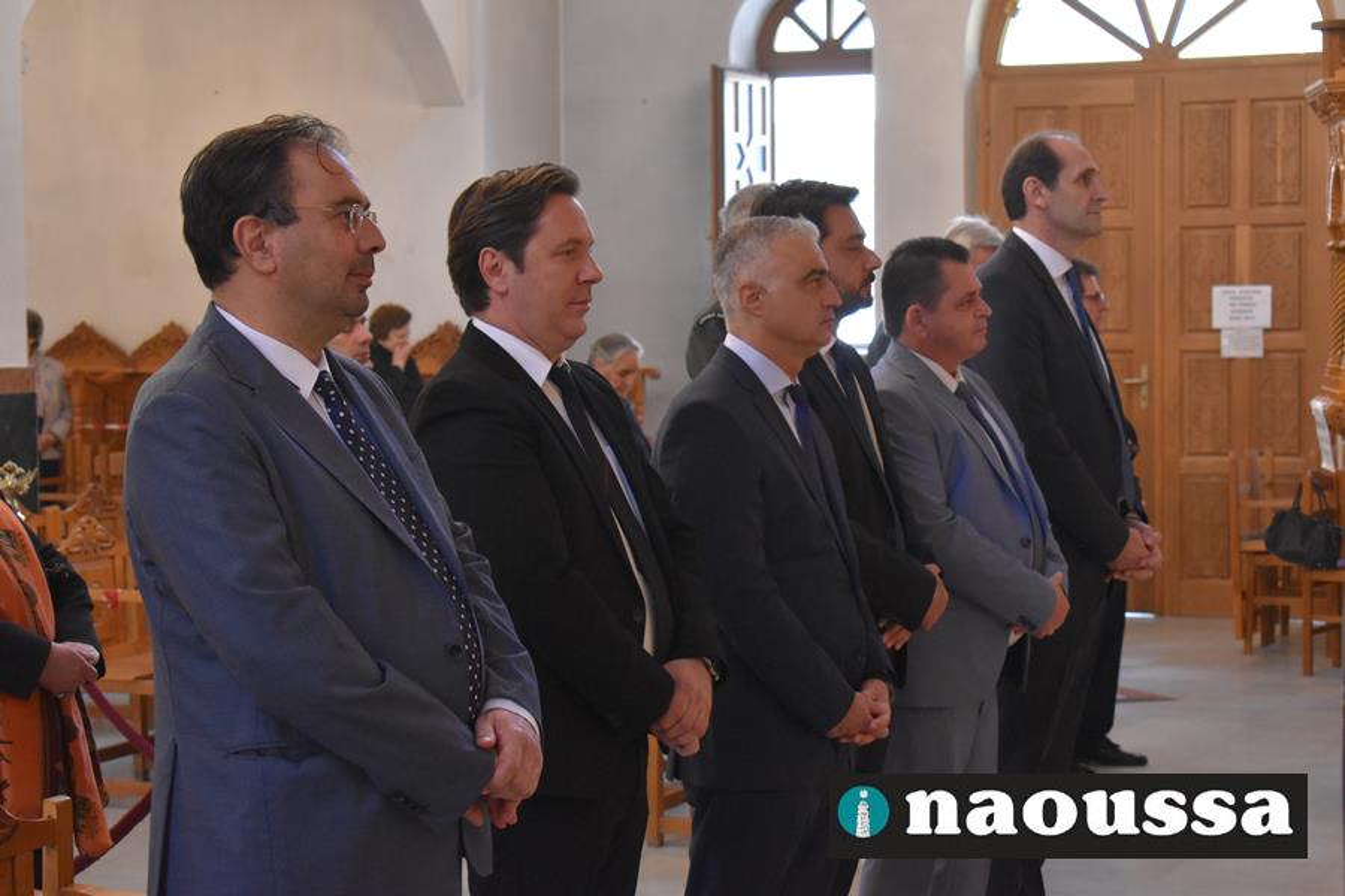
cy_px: 448
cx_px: 672
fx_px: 2914
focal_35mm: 78
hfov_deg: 26.0
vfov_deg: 17.5
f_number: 5.6
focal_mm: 52
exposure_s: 1/125
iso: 3600
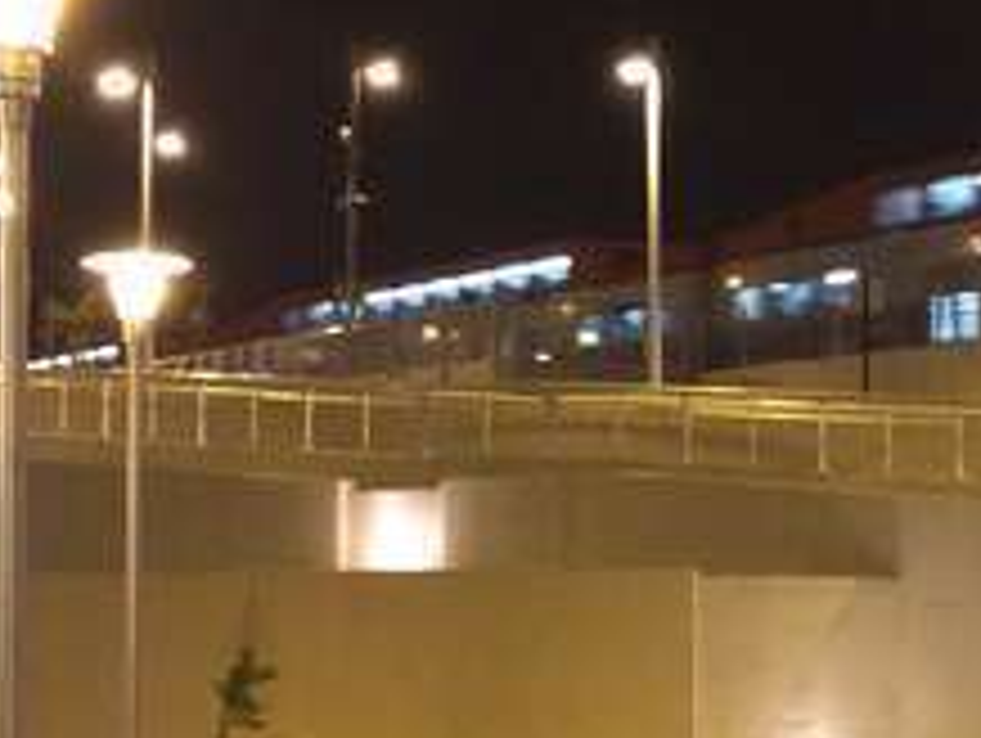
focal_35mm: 110
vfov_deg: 13.5
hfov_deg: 17.7
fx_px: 3121
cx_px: 783
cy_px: 446
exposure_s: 1/20
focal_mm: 4.12
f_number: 2.2
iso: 320
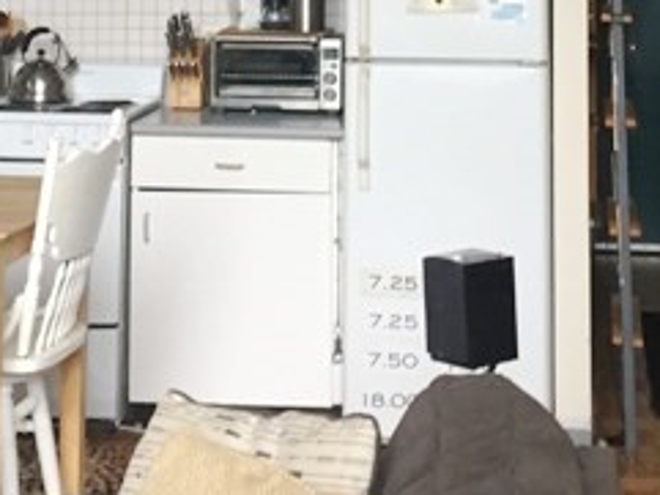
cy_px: -260
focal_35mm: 98
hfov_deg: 20.0
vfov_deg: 14.1
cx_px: 318
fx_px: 1869
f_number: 2.2
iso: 100
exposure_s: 1/30
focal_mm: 4.15
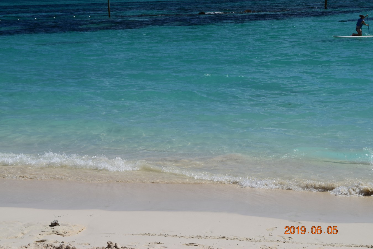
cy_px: 124
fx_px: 746
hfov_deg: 28.1
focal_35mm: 72
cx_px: 186
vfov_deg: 18.9
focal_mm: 48
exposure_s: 1/640
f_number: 11
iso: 200
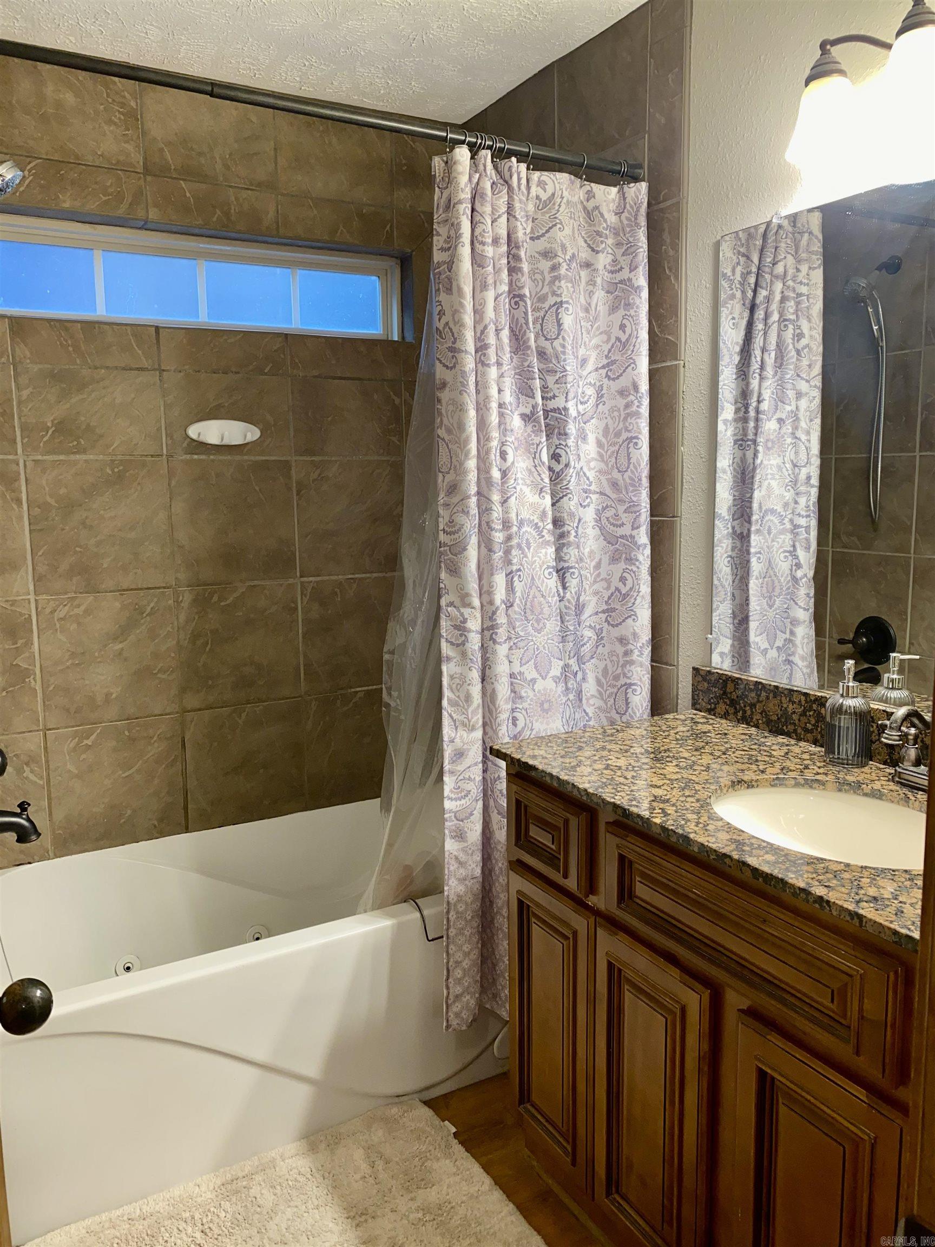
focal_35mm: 26
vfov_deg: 67.3
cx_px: 468
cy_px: 624
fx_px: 936
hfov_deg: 53.1
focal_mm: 4.25
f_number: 1.8
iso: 32
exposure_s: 1/31
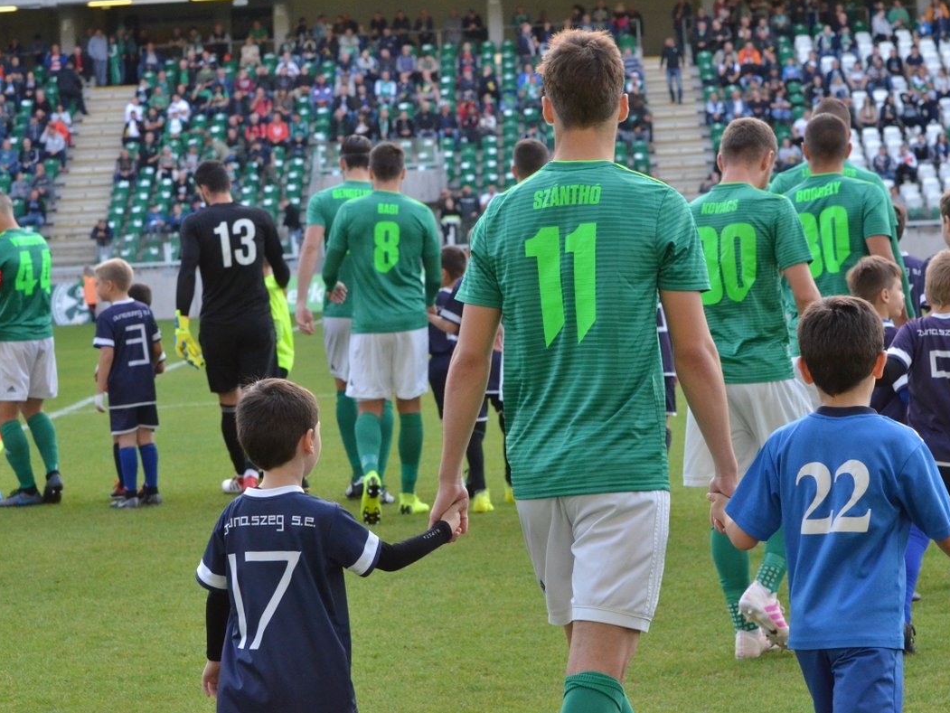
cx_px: 541
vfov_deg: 12.9
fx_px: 3157
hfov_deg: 17.1
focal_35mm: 115
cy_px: 356
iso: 2000
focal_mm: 70
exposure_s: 1/640
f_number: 6.3
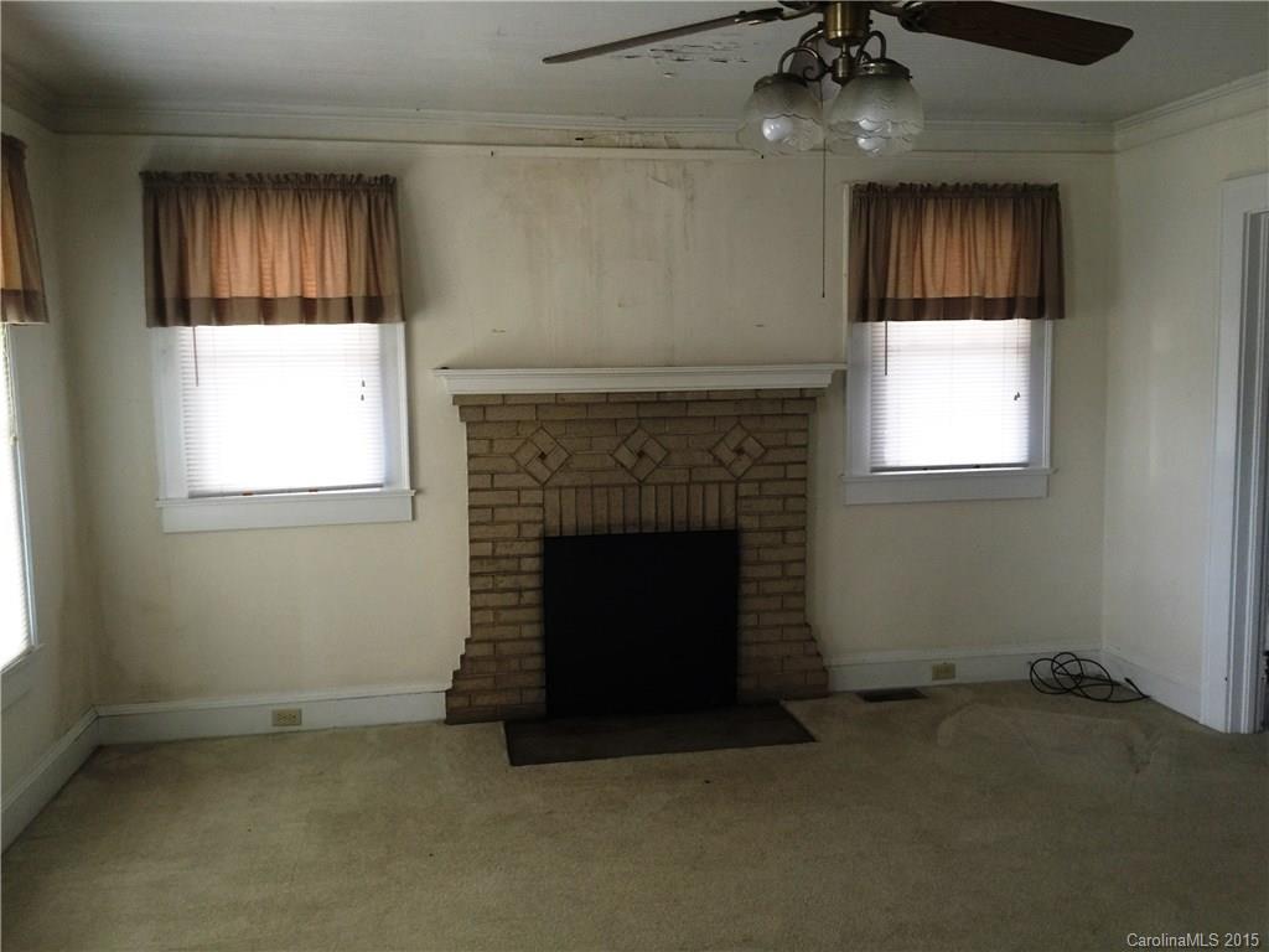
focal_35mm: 29
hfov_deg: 61.7
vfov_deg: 48.2
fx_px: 1063
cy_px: 476
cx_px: 634
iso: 64
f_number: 2.2
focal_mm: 4.15
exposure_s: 1/4
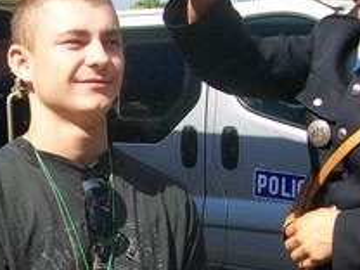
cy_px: 301
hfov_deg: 17.2
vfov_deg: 13.1
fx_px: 1154
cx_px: -26
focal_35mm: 111
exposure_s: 1/640
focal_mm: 6
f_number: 2.7
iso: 64
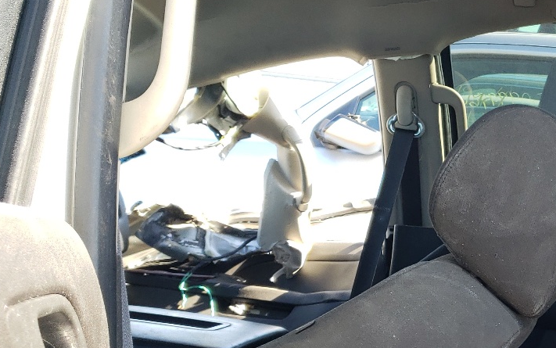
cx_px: 589
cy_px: 323
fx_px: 940
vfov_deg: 20.5
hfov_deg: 30.1
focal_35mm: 62
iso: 50
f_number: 1.5
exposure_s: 1/161
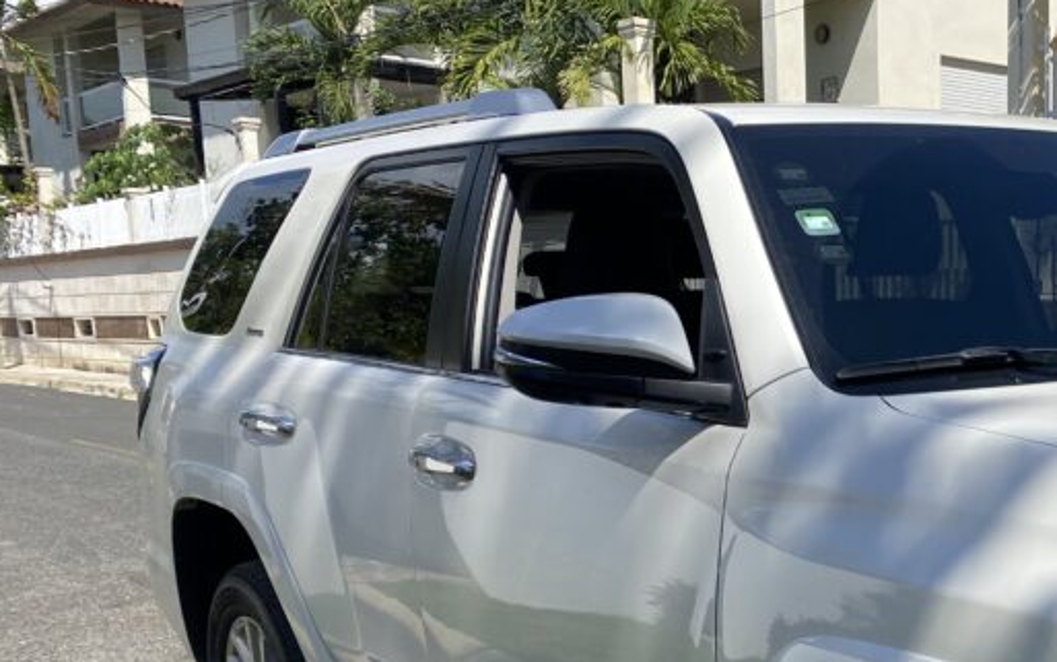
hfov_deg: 33.9
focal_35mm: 55
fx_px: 1585
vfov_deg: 22.7
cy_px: 648
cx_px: 1041
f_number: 1.8
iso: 32
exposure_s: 1/4444
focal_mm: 4.25
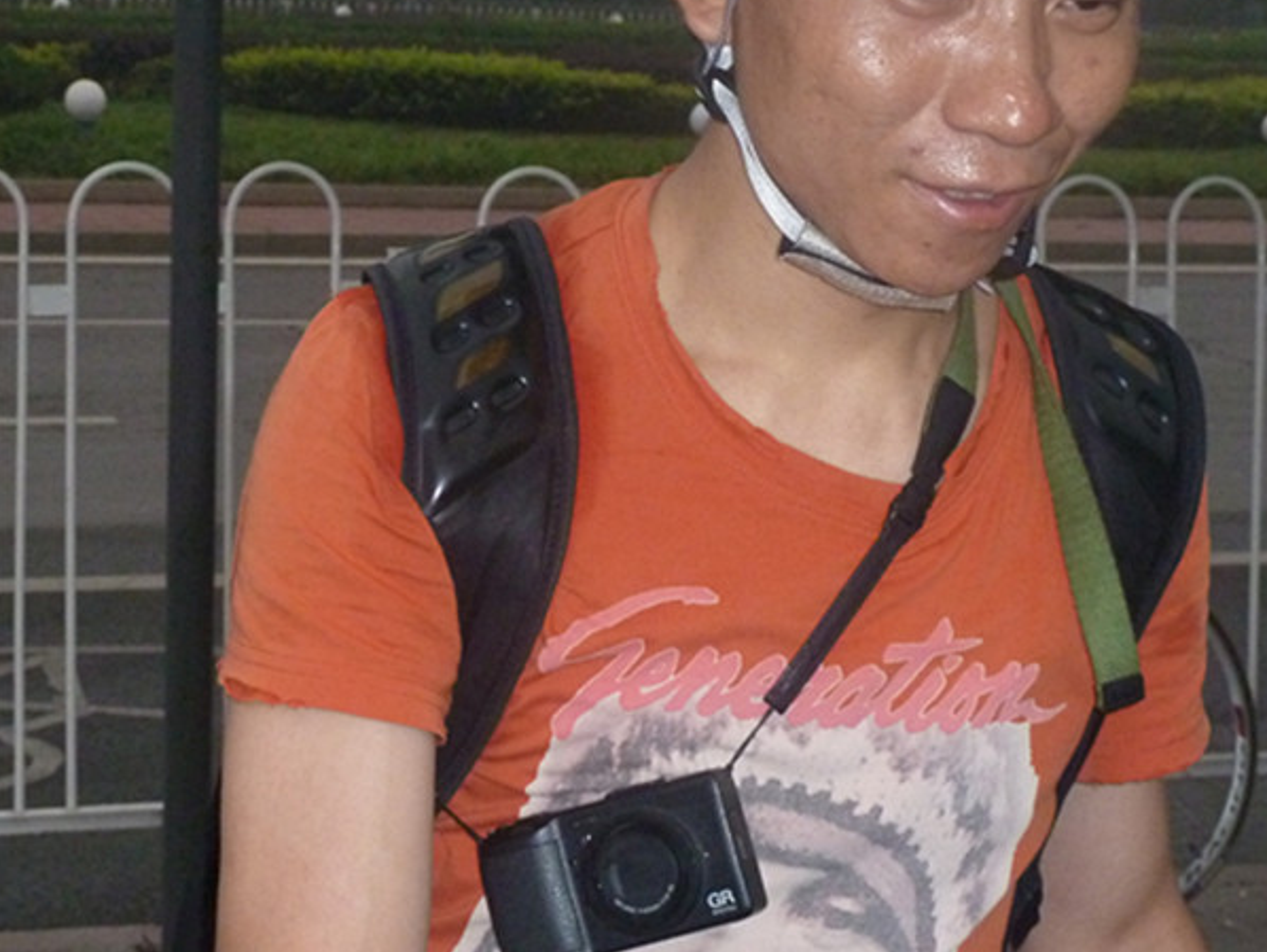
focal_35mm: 89
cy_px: 307
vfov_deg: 16.6
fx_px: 3259
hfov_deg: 22.0
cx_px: 525
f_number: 3.8
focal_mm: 8.5
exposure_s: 1/125
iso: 400
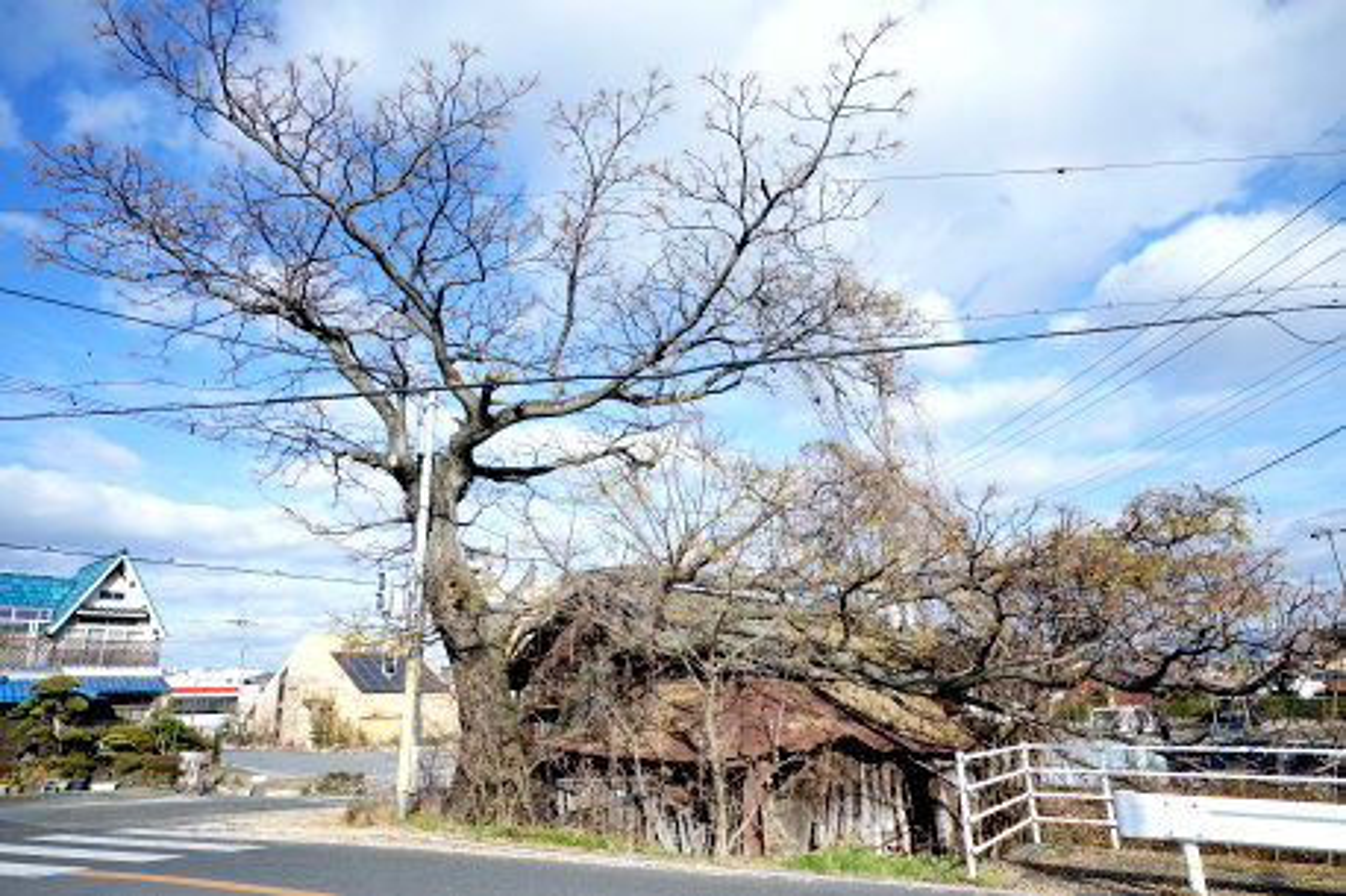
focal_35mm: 22
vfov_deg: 57.2
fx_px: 822
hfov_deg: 78.6
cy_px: 448
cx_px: 673
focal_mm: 22
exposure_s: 1/320
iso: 400
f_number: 8
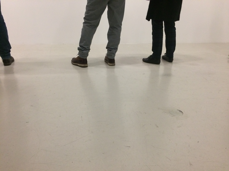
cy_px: 86
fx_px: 192
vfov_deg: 48.2
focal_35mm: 29
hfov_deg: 61.7
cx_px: 114
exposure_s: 1/25
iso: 320
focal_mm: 4.15
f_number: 2.2
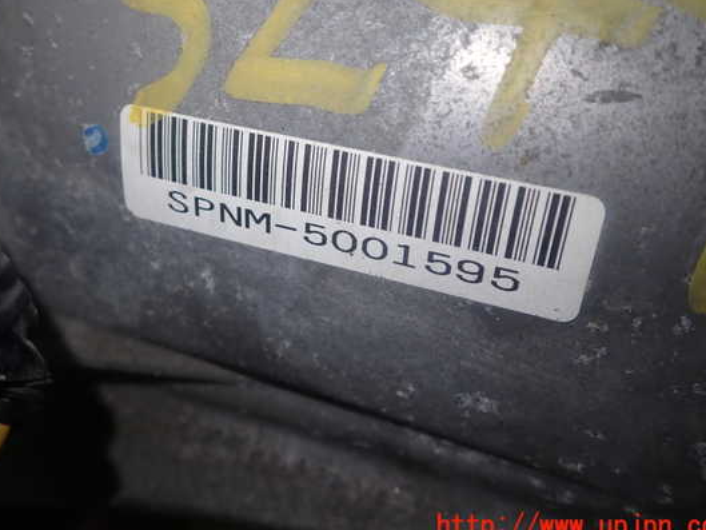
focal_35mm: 34
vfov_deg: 41.8
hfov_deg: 53.9
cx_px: 338
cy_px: 243
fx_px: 694
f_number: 2.3
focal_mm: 5.4
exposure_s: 1/60
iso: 100
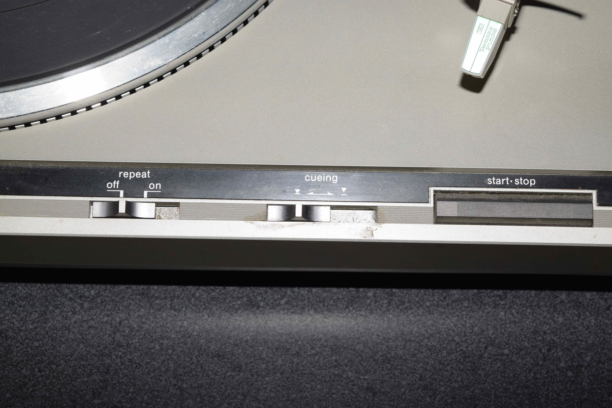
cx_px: 306
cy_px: 204
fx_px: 1402
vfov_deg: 16.6
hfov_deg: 24.6
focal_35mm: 82
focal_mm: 55
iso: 100
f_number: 8
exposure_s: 1/60
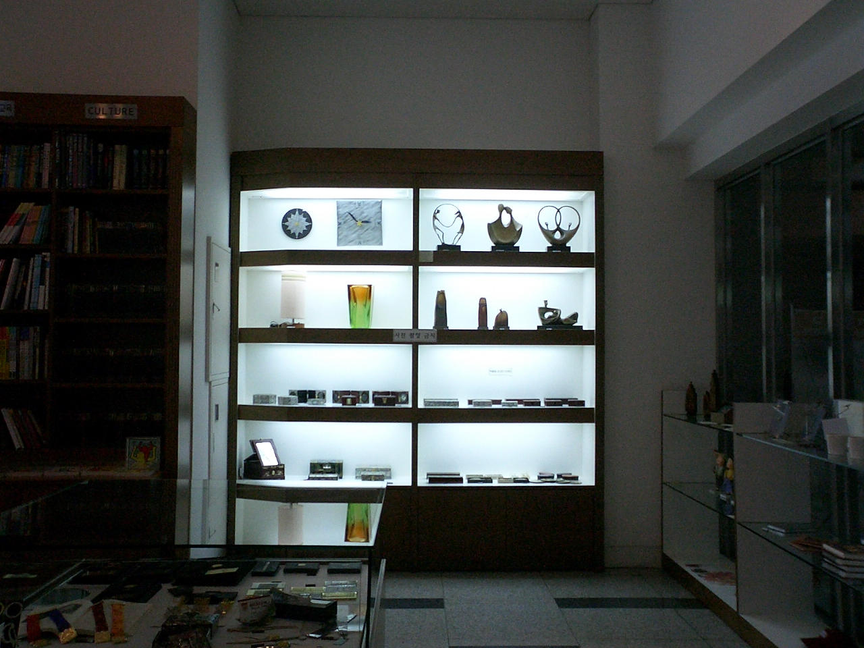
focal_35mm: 37
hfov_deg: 50.1
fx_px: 924
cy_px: 324
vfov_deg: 38.7
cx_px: 432
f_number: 3.5
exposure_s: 1/80
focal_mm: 5.6
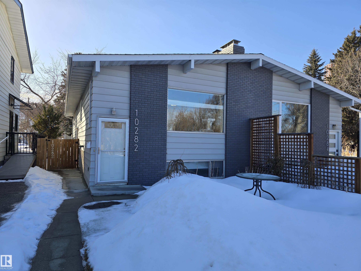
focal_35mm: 23
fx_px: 240
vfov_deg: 58.9
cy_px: 136
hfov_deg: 73.9
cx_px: 180
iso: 12
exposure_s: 1/370
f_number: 1.7
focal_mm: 6.3
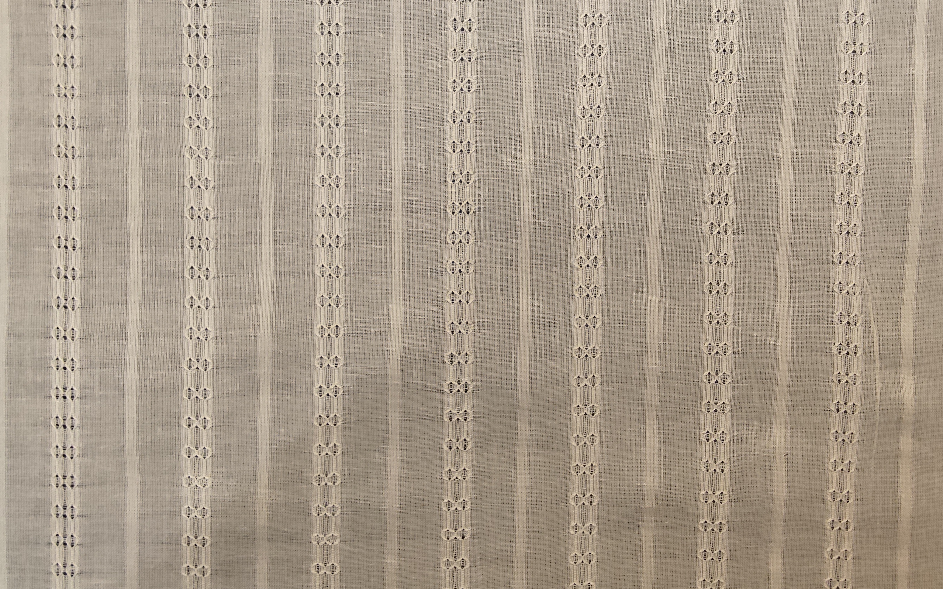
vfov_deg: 43.0
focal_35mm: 29
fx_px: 745
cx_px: 476
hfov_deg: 64.6
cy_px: 254
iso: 160
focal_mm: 2.78
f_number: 2
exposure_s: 1/100
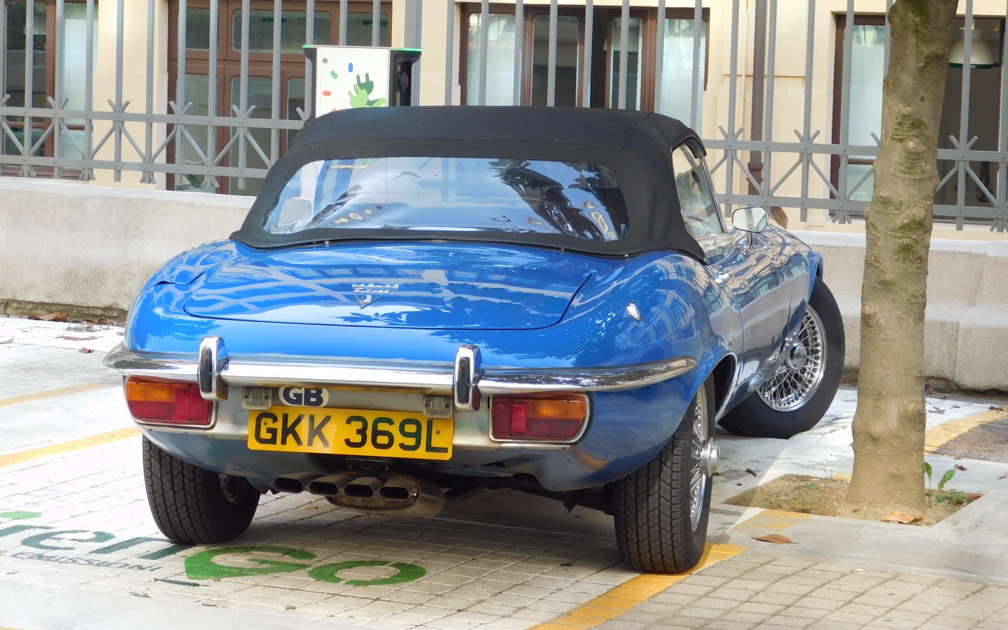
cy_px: 263
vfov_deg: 13.3
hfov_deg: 21.2
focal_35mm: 98
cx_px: 502
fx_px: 2693
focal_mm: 16.1
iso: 125
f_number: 4.5
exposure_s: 1/80
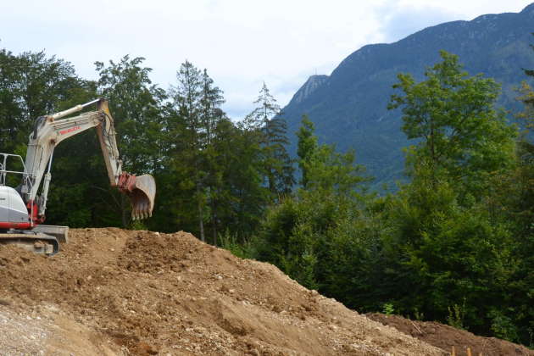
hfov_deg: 57.2
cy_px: 178
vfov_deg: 40.0
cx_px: 267
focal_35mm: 33
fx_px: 489
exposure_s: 1/200
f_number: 8
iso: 100
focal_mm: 22
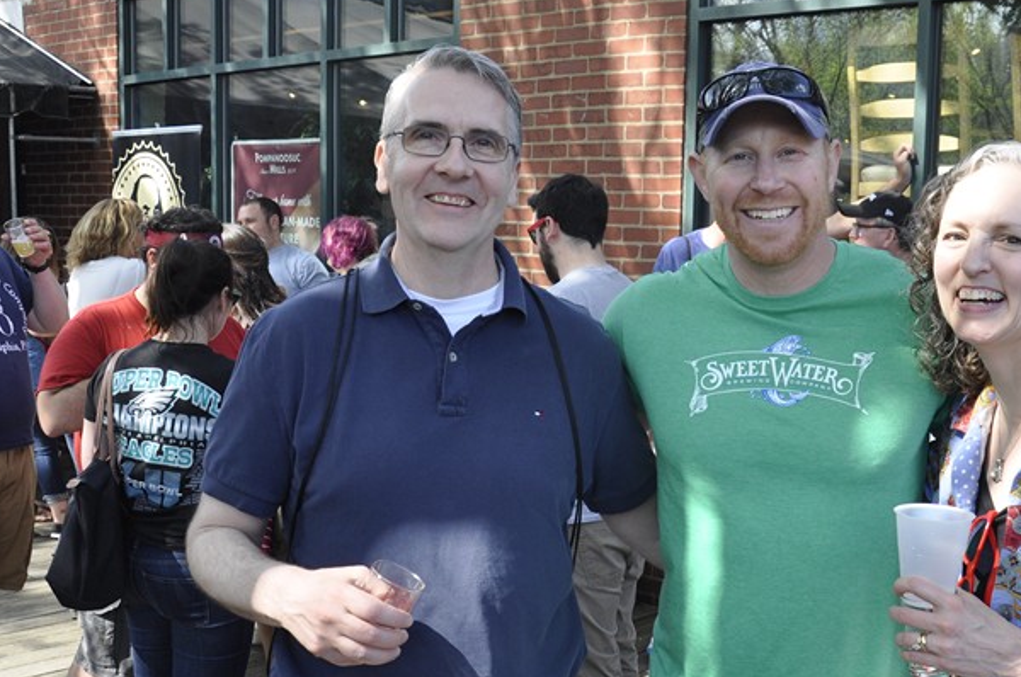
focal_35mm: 45
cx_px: 687
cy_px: 403
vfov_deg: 29.7
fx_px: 1274
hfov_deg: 43.0
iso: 400
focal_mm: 18
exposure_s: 1/200
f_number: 7.1
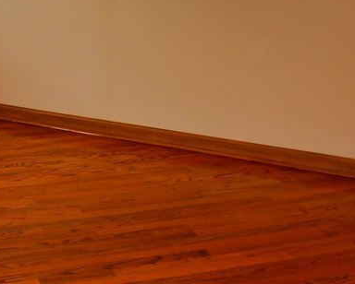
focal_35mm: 117
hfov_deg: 16.3
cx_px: 77
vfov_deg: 13.2
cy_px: 89
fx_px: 1231
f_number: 4.5
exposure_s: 1/125
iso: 160
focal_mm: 16
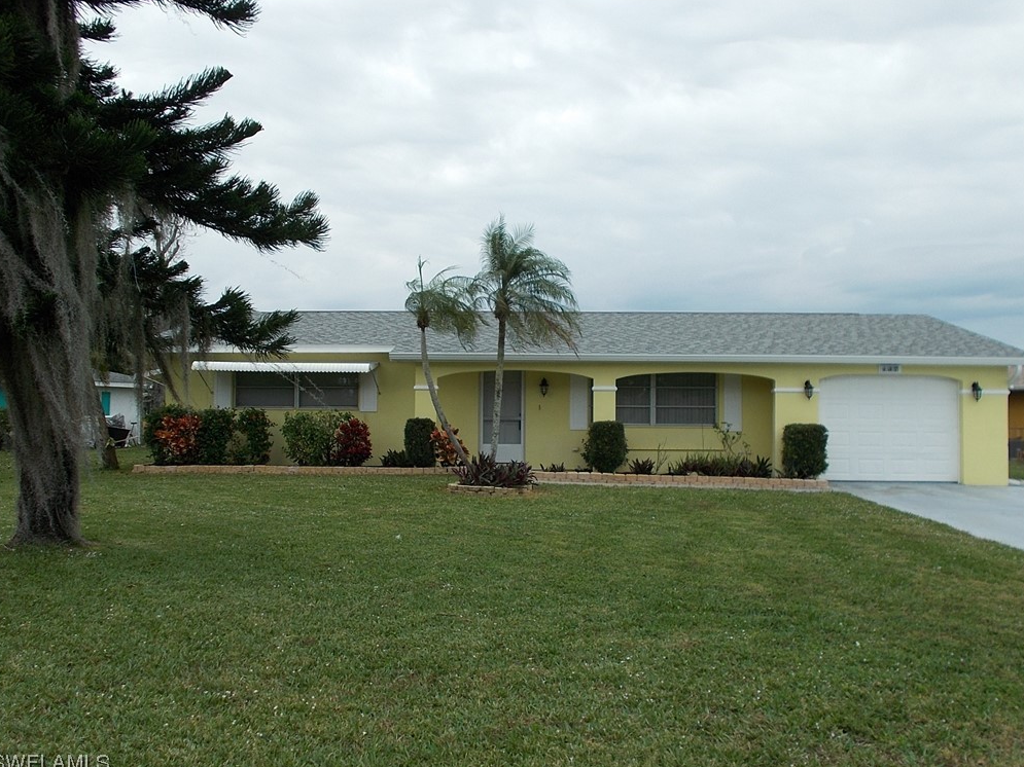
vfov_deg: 40.7
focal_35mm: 35
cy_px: 386
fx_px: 1035
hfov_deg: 52.6
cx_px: 513
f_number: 3.6
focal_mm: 6
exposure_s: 1/320
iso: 80
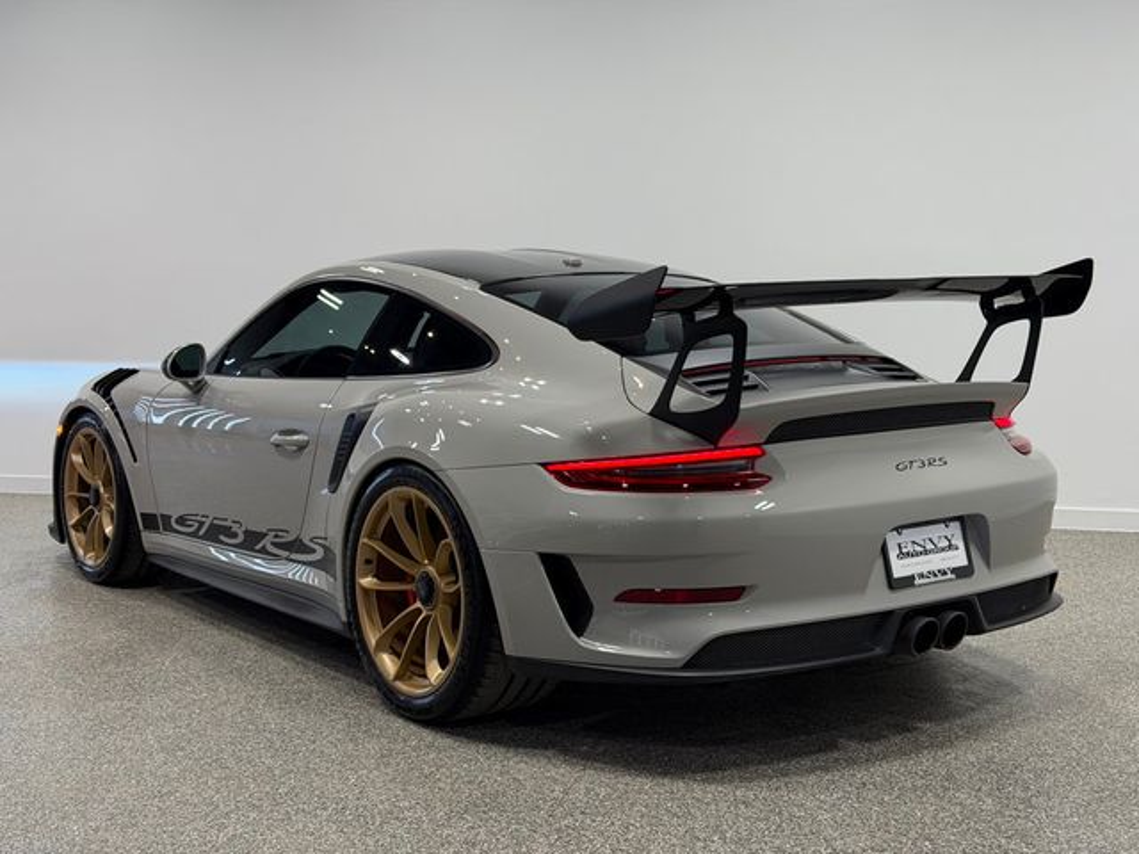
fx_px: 1579
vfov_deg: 30.3
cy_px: 427
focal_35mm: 48
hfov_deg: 39.7
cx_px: 570
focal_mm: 6.76
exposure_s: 1/300
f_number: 1.78
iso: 64
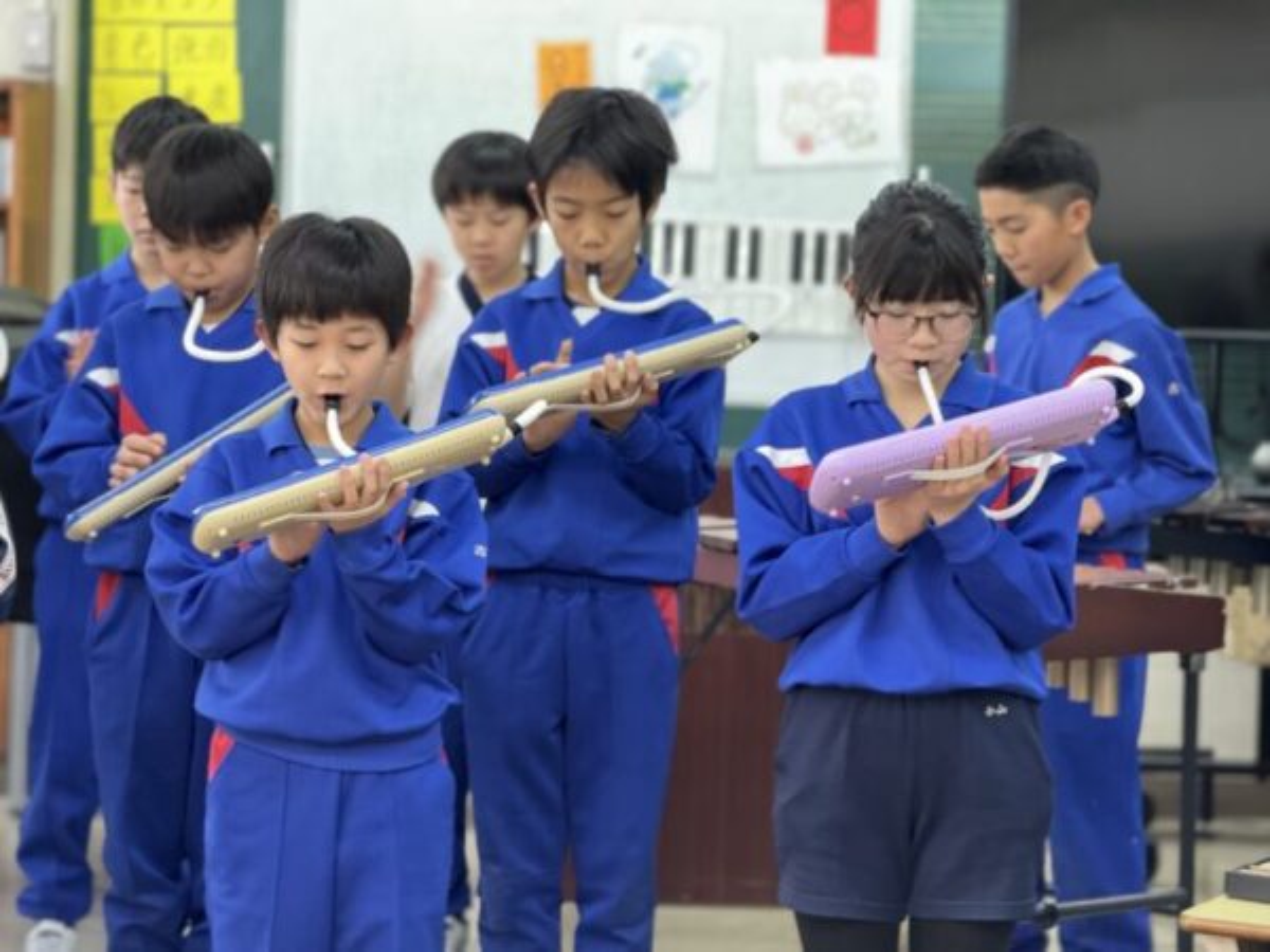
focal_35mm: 120
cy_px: 476
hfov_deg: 16.4
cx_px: 635
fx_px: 4403
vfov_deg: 12.3
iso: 640
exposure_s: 1/30
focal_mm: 15.66
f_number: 2.8
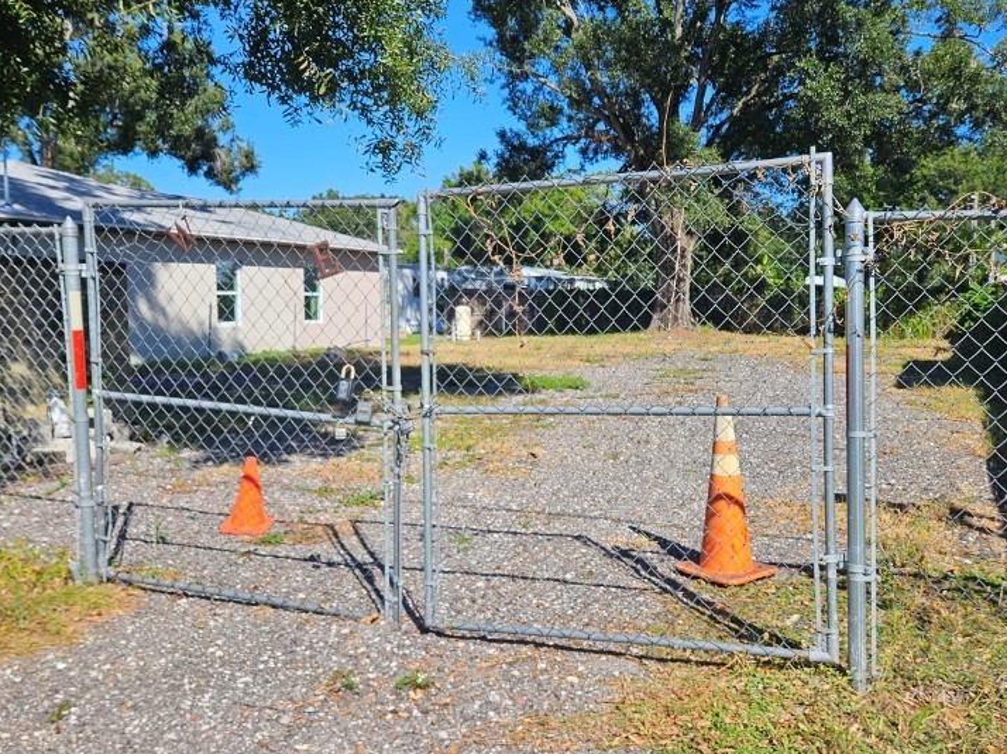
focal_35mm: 33
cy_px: 359
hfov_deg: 55.3
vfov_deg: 42.9
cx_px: 529
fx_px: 960
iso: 25
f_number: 1.8
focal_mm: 5.4
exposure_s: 1/1799
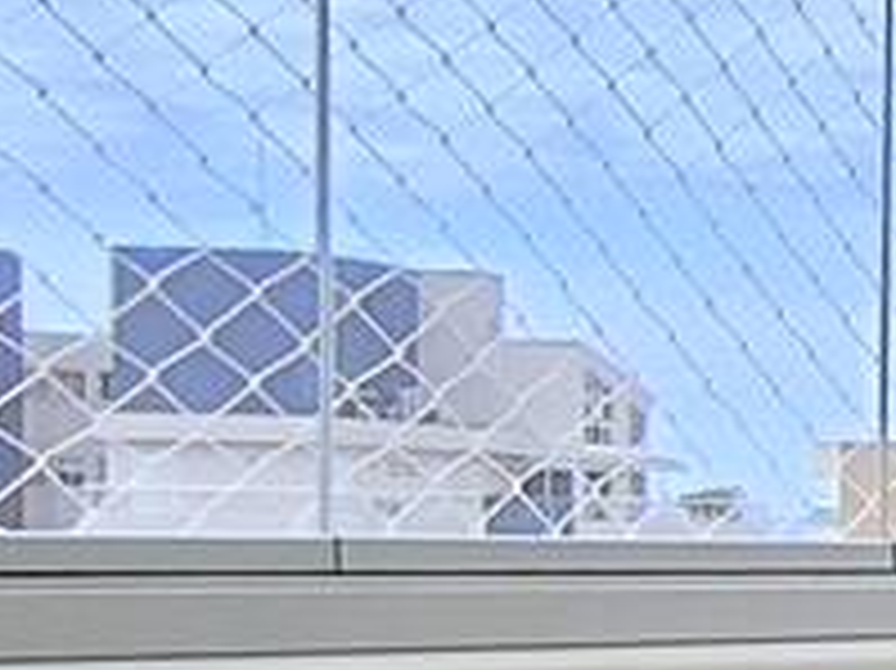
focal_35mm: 116
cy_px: 576
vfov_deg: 12.7
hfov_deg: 12.7
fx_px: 3001
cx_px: 2224
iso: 50
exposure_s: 1/445
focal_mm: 1.65
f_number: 2.2
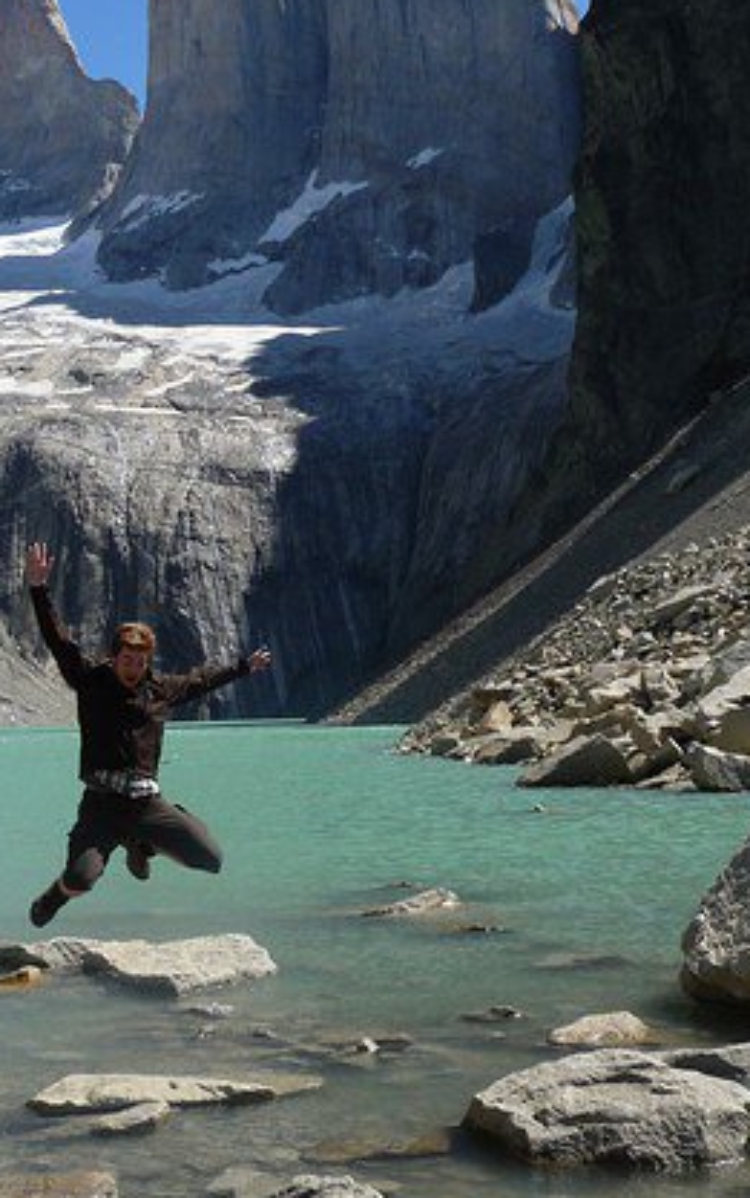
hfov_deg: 24.4
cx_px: 115
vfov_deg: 38.7
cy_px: 491
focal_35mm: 52
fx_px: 1699
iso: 100
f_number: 3.5
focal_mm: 5.3
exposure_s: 1/1300
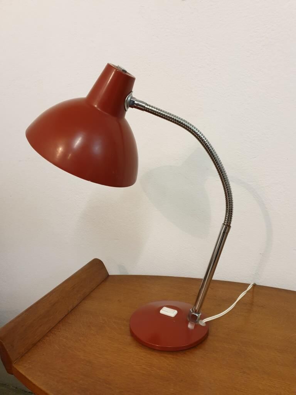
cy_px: 198
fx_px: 296
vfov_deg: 67.3
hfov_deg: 53.1
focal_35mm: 26
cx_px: 148
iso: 250
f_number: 1.5
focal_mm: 4.3
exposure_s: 1/50
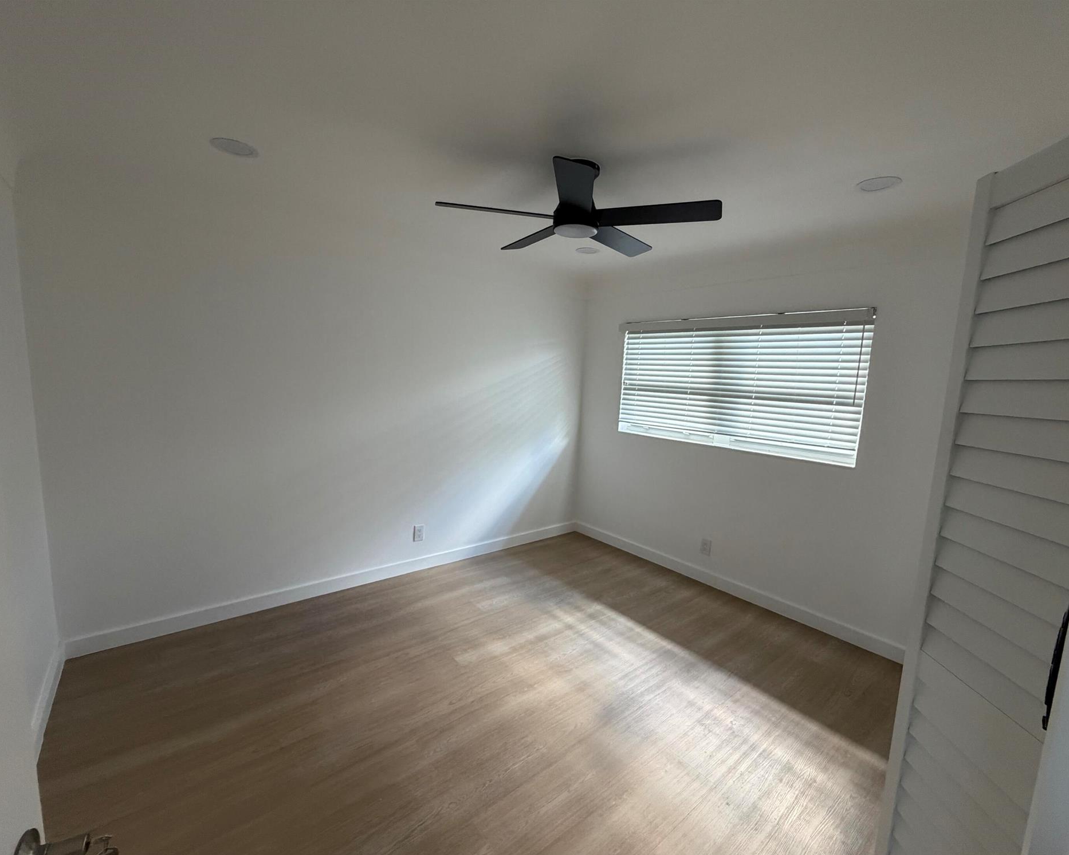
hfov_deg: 96.8
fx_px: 475
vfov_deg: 84.0
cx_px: 548
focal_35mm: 15
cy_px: 439
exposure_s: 1/83
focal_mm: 2.22
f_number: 2.2
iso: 320
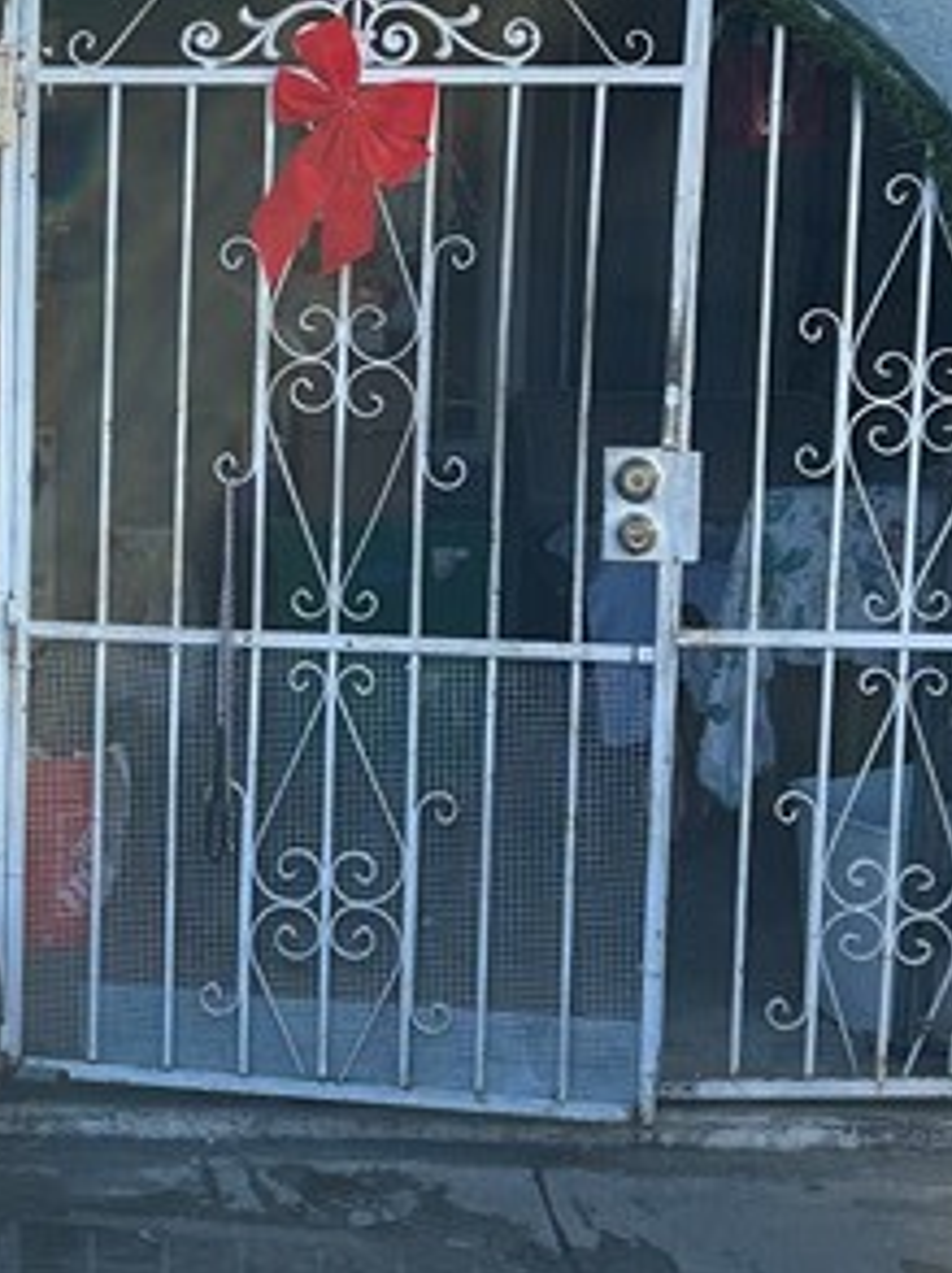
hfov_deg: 17.0
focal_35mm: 84
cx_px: -70
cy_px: 482
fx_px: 3087
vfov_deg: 23.3
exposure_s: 1/2299
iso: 80
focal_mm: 6.86
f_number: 1.78
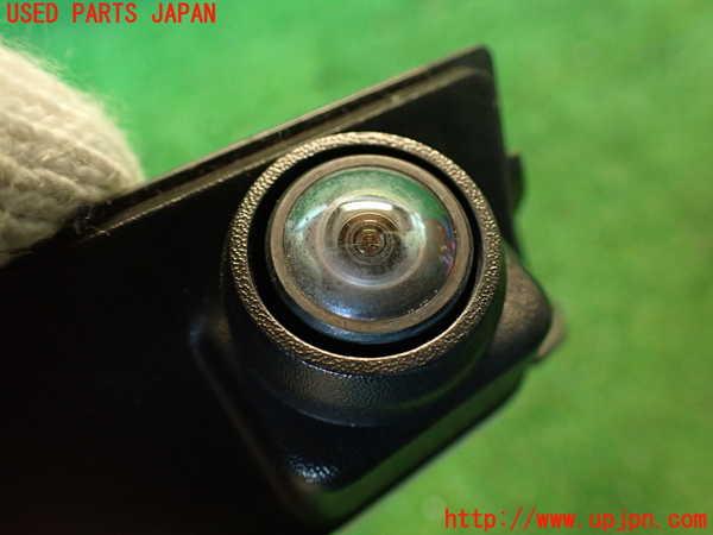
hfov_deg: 60.0
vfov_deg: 46.8
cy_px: 268
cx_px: 356
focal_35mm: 30
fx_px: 618
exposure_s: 1/30
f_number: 2.3
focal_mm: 5.4
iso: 400
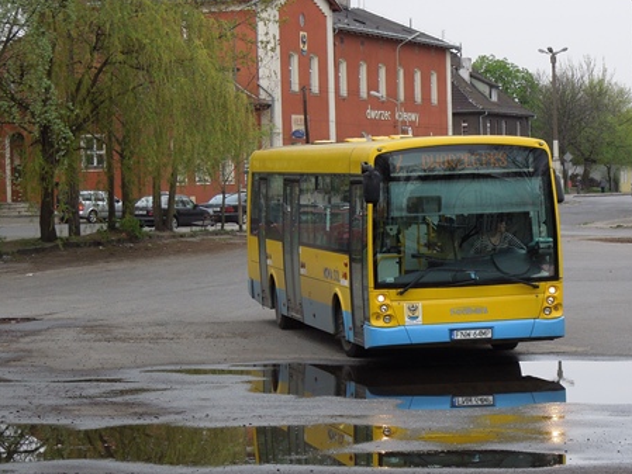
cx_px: 436
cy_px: 328
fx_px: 2246
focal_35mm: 123
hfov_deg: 16.0
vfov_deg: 12.0
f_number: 4.4
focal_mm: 12.5
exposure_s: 1/250
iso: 100
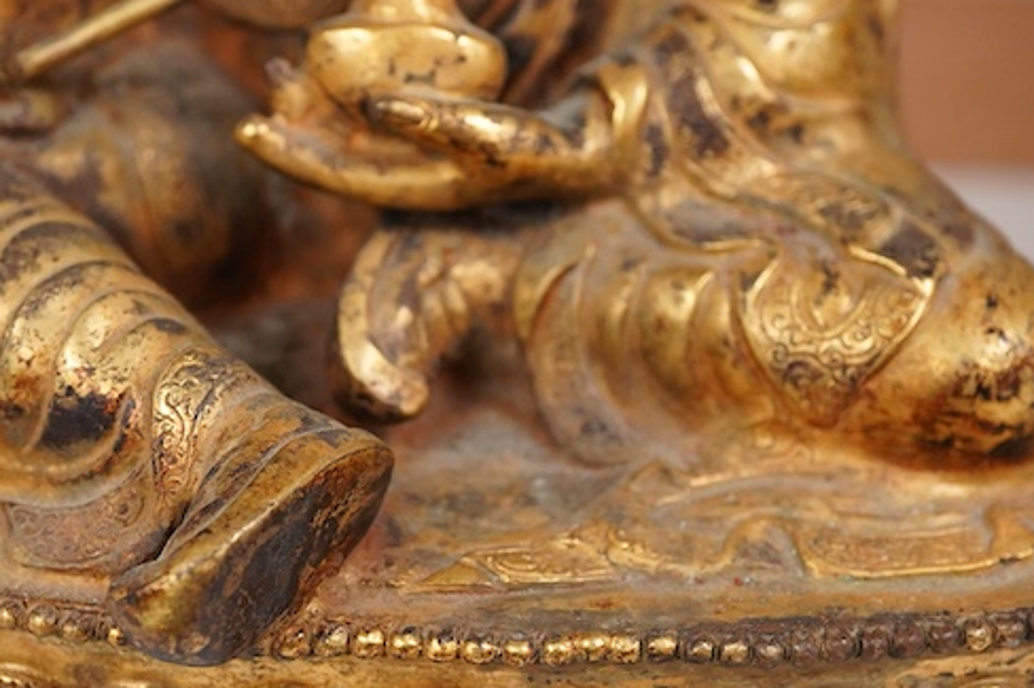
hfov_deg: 24.4
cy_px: 442
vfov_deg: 16.4
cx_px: 392
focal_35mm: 83
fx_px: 2383
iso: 1250
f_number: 7.1
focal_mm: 30
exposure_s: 1/125
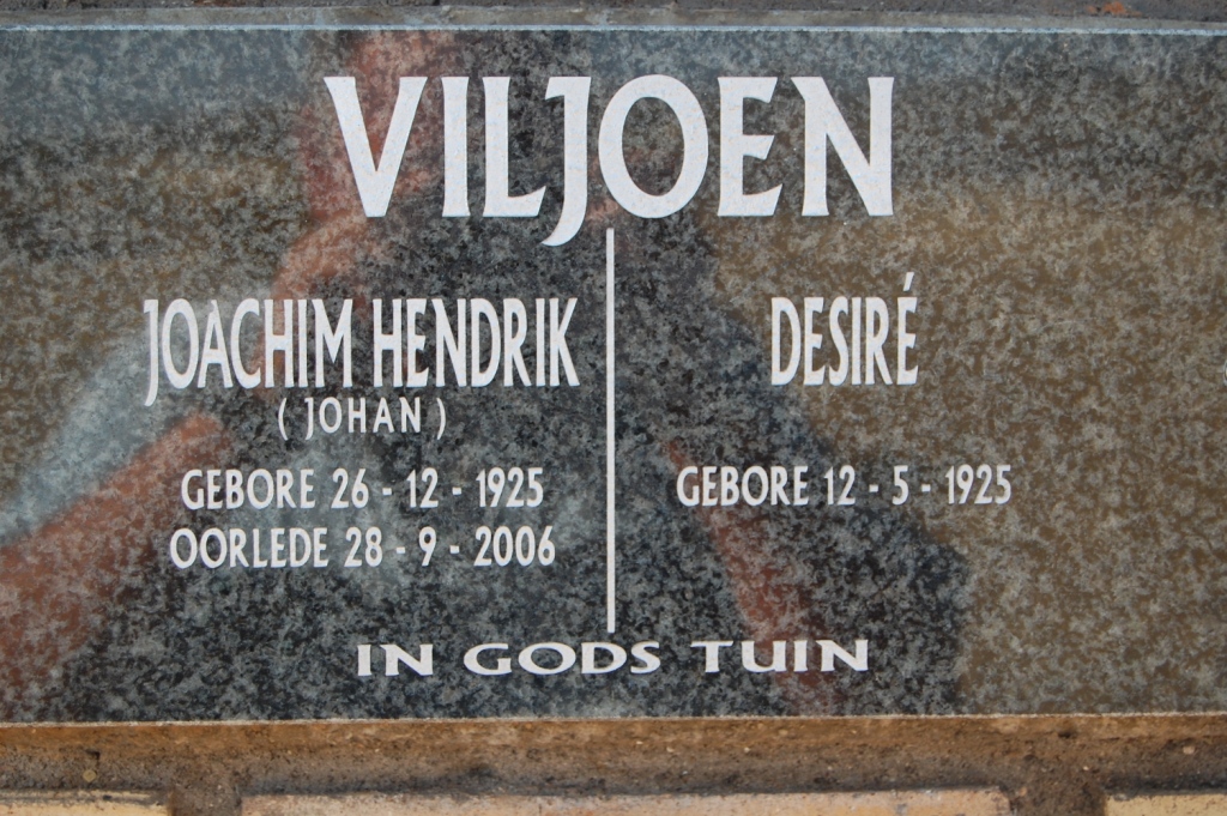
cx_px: 614
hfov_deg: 28.1
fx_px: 2452
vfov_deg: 18.9
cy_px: 408
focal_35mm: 72
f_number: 6.3
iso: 200
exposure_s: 1/160
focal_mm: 48
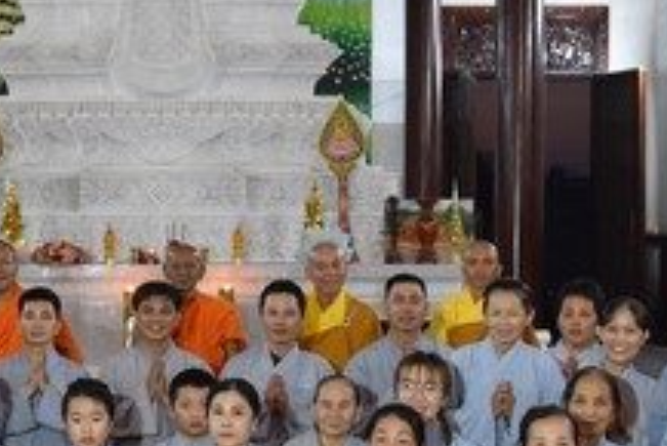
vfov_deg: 14.7
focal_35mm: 93
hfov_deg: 21.5
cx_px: 86
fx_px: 1724
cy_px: 261
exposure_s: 1/60
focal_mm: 31
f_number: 4
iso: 2200
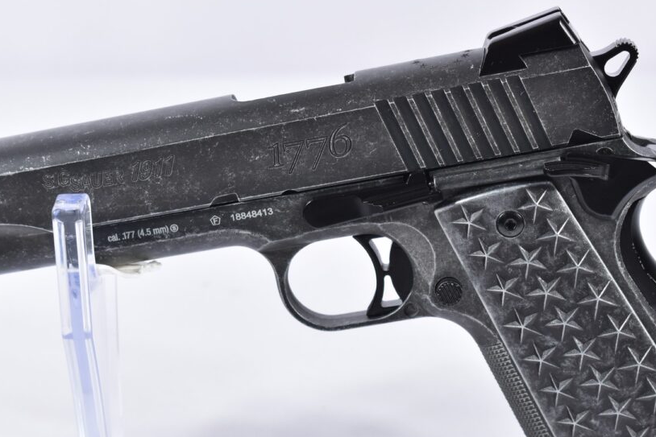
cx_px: 312
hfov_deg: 17.8
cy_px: 290
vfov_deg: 11.9
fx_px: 2096
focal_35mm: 115
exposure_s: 1/30
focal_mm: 52
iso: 640
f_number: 5.6
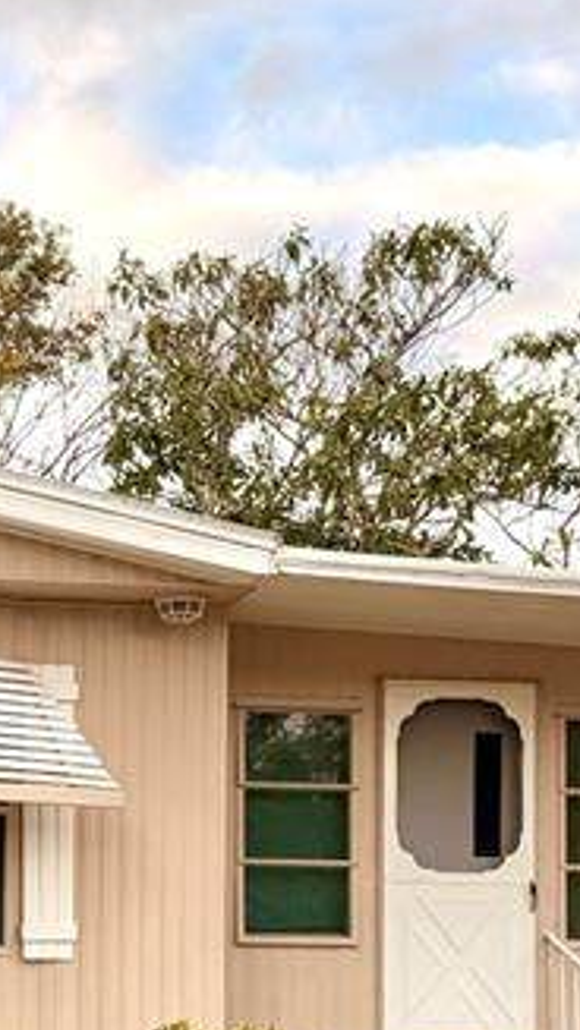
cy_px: 866
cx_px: -117
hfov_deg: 14.3
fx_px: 2241
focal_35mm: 82
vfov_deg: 25.3
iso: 80
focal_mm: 6.76
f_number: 1.78
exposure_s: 1/898
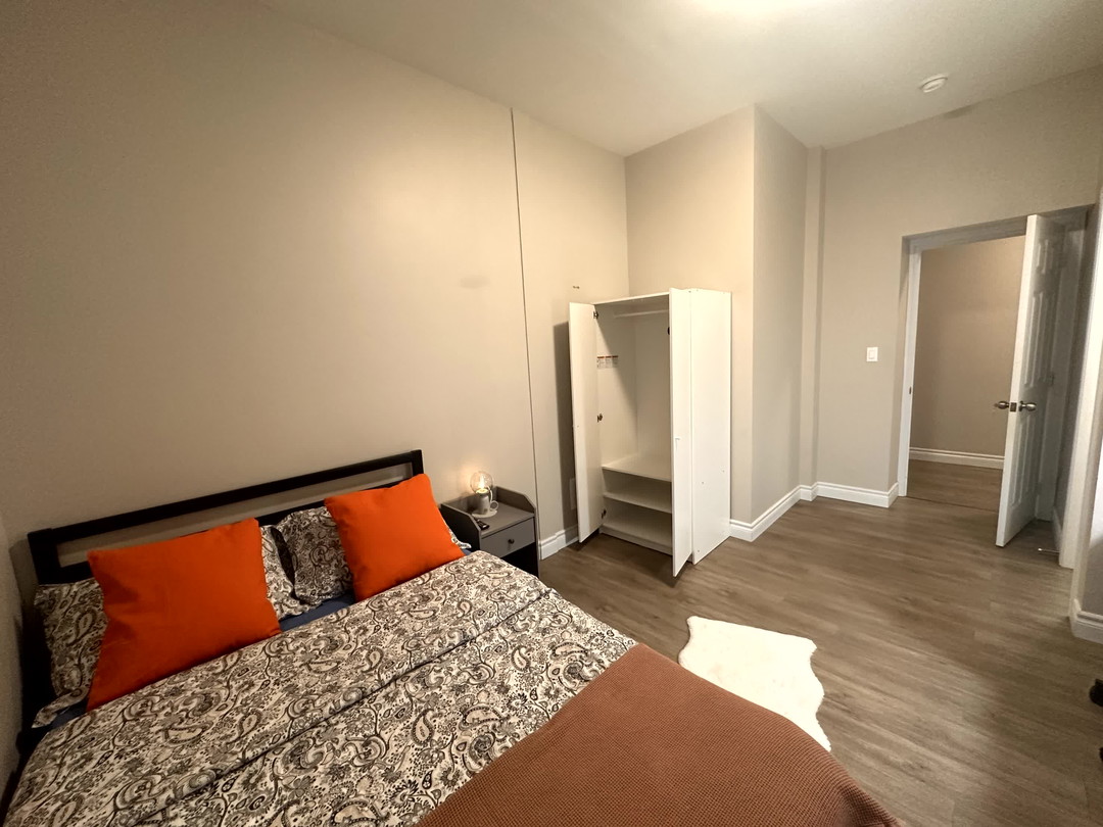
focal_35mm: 14
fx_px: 446
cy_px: 414
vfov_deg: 85.7
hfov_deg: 102.1
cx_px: 552
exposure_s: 1/60
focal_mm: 2.22
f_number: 2.2
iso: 400
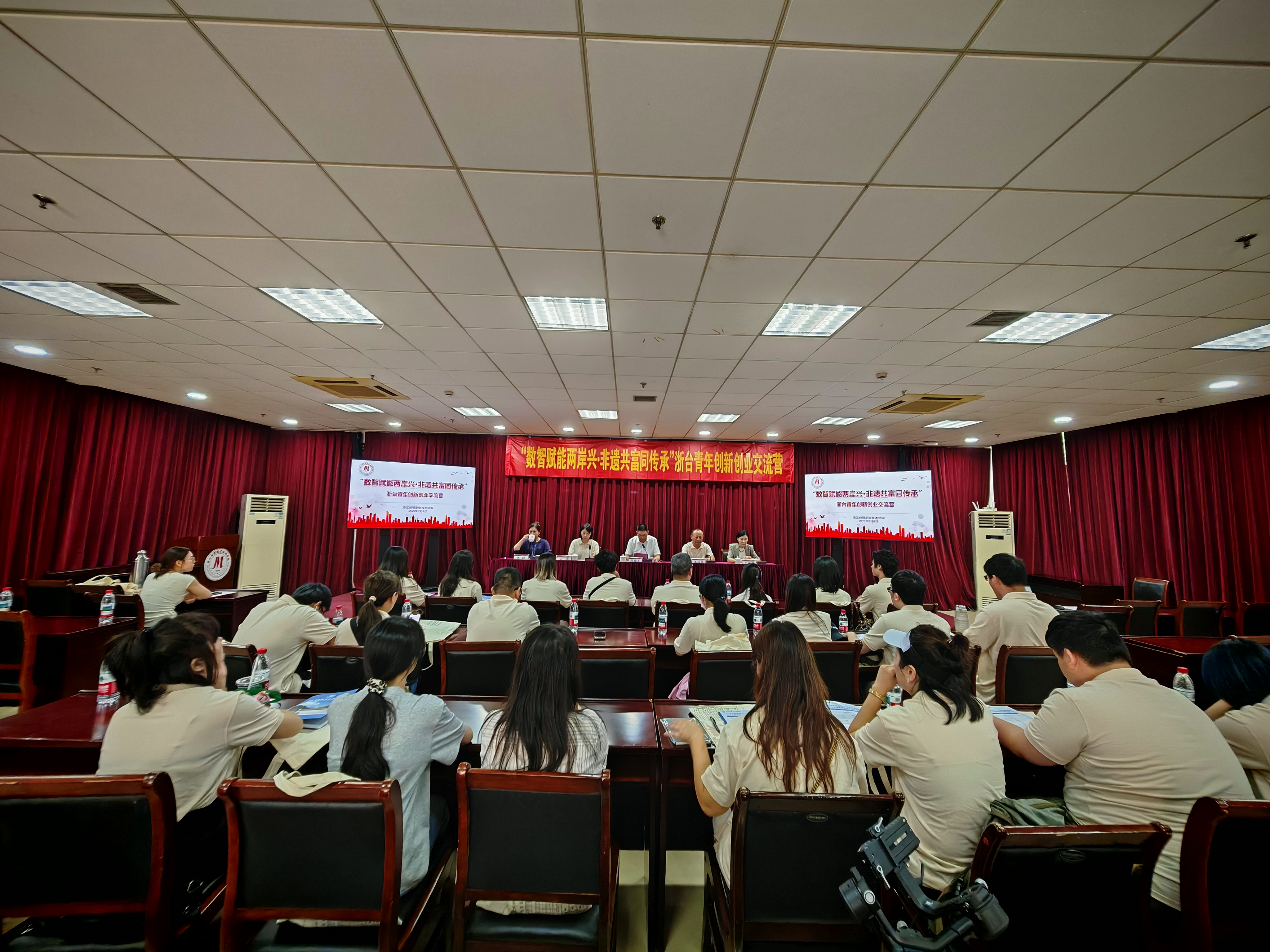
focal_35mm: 13
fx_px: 477
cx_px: 635
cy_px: 476
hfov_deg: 106.2
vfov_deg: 89.9
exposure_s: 1/33
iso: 400
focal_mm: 1.82
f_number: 2
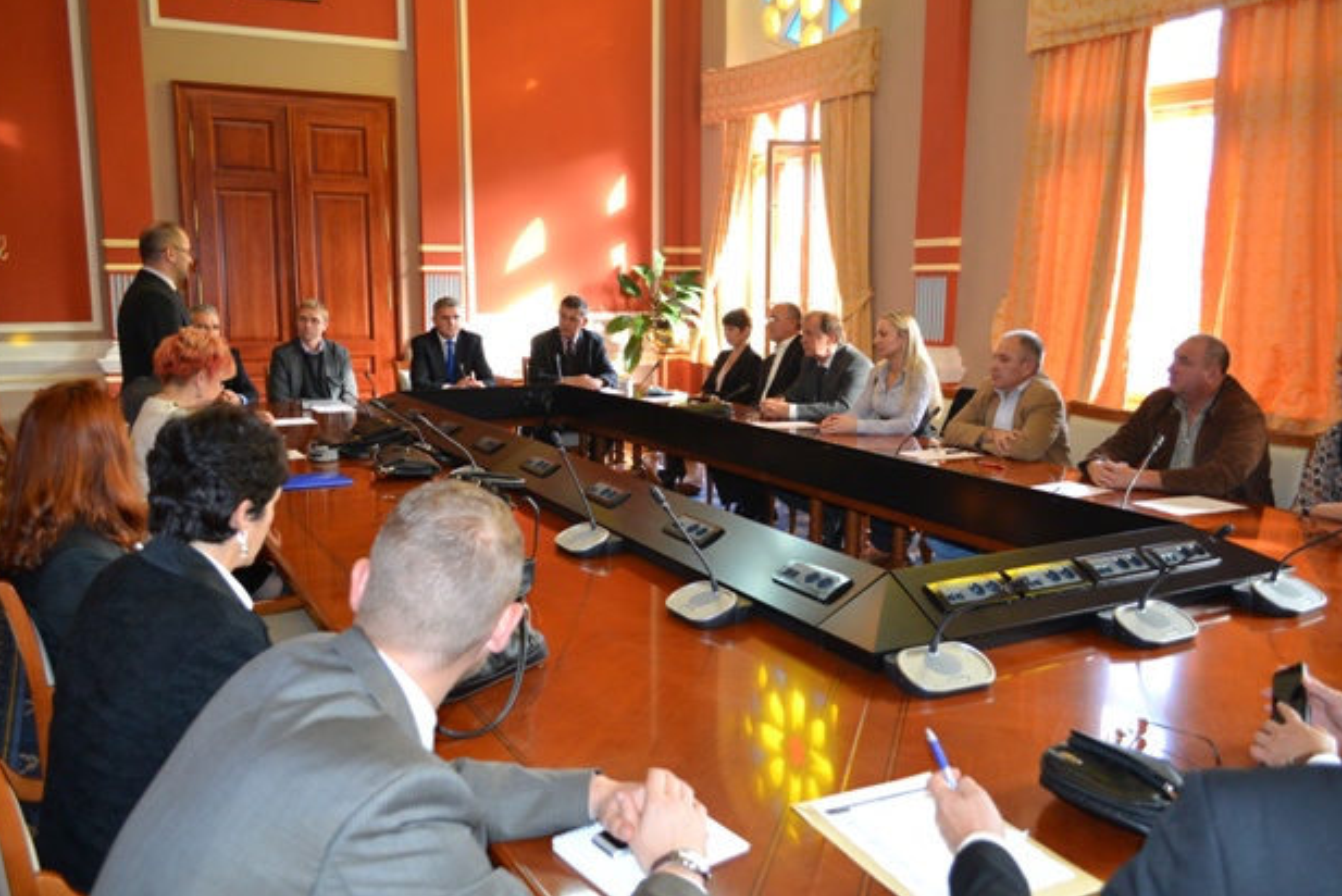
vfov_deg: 46.4
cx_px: 666
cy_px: 456
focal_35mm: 28
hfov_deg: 65.4
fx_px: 1044
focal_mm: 18
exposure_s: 1/60
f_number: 3.5
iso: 1250
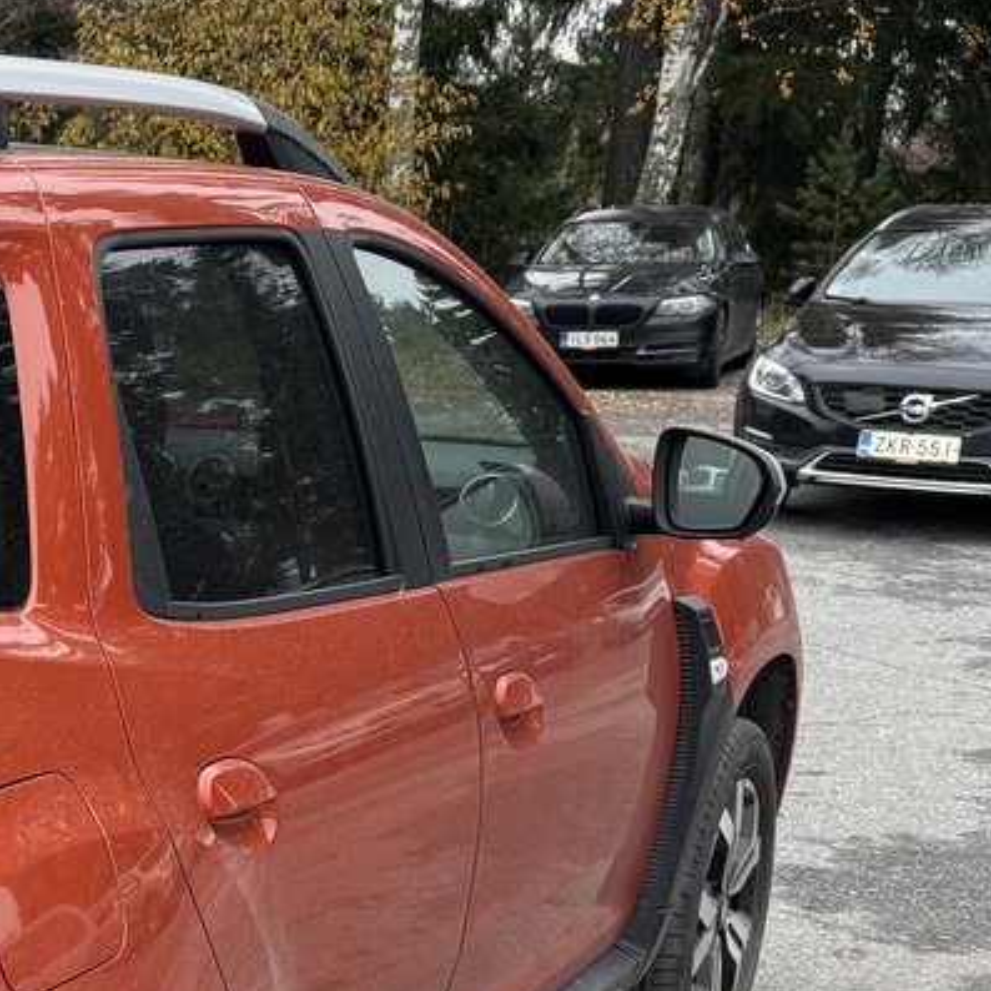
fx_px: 2494
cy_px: 974
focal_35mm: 77
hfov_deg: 20.8
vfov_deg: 21.7
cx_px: -242
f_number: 1.78
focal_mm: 6.76
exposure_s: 1/193
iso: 64
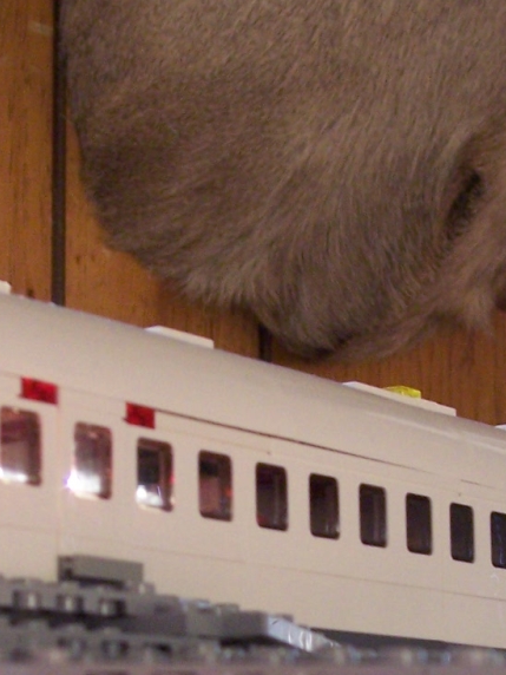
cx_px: 192
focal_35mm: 109
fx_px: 2124
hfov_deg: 13.6
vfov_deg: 17.8
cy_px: 581
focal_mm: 8
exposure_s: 1/30
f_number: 3.4
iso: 200
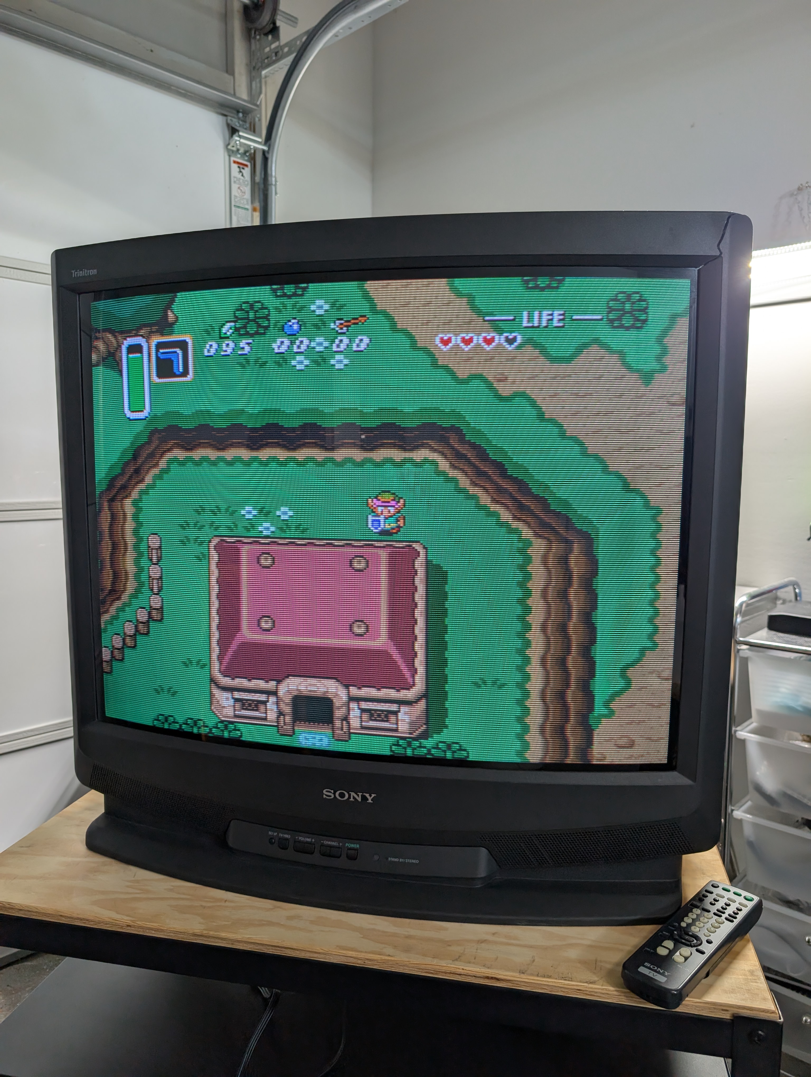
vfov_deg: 71.5
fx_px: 748
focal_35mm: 24
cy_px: 538
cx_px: 406
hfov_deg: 56.9
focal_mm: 6.9
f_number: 1.68
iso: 63
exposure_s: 1/60
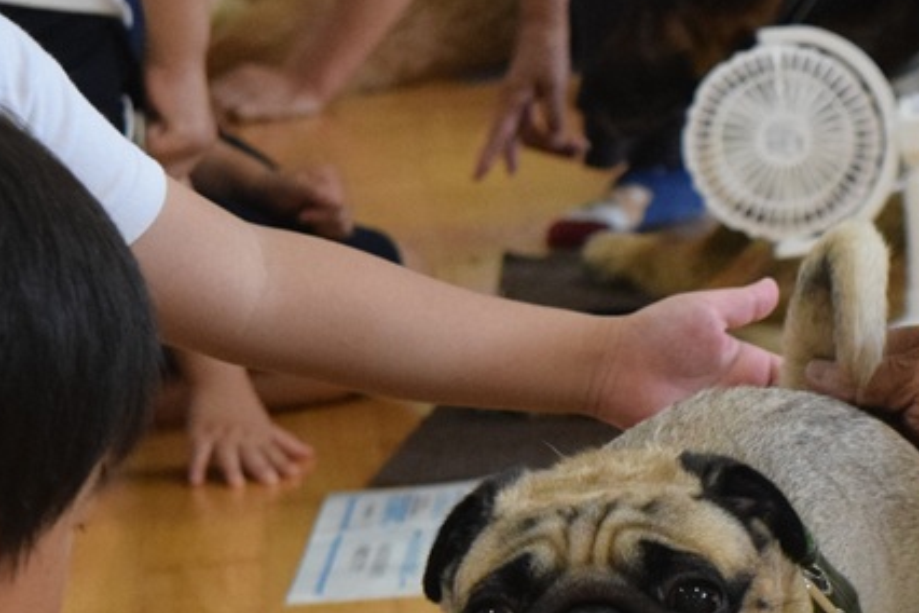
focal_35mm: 232
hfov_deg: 8.8
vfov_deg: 5.9
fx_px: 5932
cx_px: 692
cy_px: 613
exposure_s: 1/320
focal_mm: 55
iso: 3200
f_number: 5.6
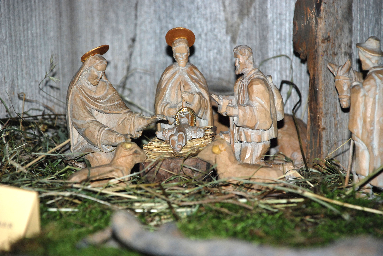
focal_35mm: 202
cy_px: 128
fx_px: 2157
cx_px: 192
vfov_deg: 6.8
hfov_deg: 10.1
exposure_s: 1/60
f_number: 5.6
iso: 640
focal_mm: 135
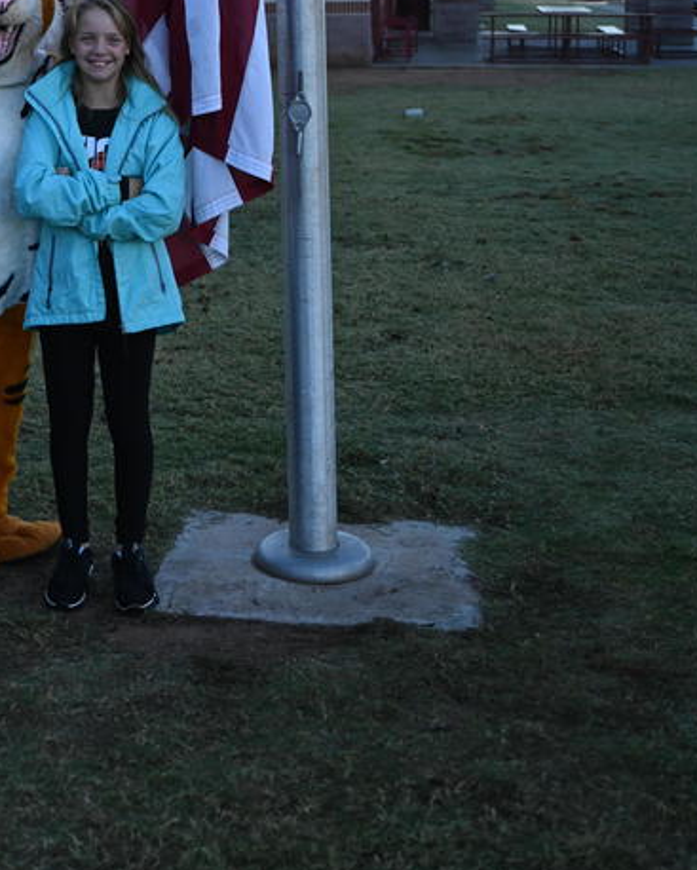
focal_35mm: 66
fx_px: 1701
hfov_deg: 22.7
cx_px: 94
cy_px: 30
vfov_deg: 27.3
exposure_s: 1/6400
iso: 1600
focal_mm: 31.5
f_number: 2.8
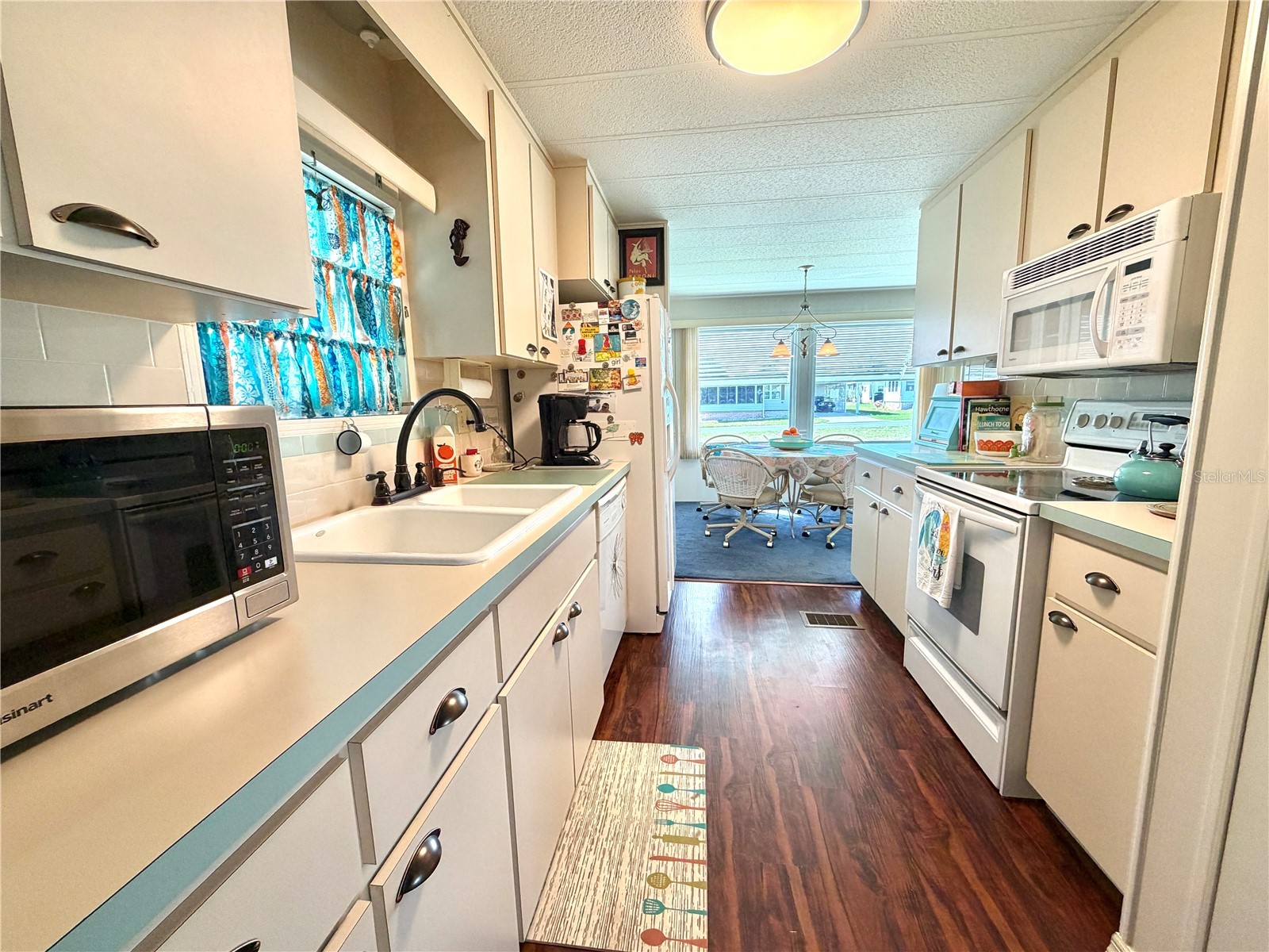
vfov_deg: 85.7
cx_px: 634
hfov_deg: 102.1
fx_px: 513
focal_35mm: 14
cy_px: 476
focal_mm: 2.22
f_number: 2.2
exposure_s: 1/120
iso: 200
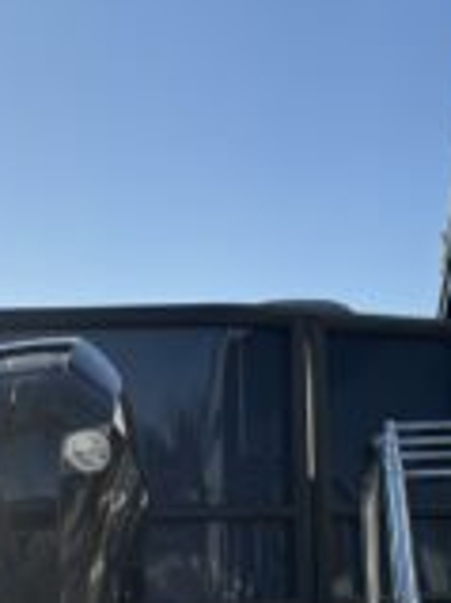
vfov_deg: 22.2
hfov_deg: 16.7
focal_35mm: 87
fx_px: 1513
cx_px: 55
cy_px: 501
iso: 50
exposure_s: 1/3534
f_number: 1.6
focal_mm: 5.96
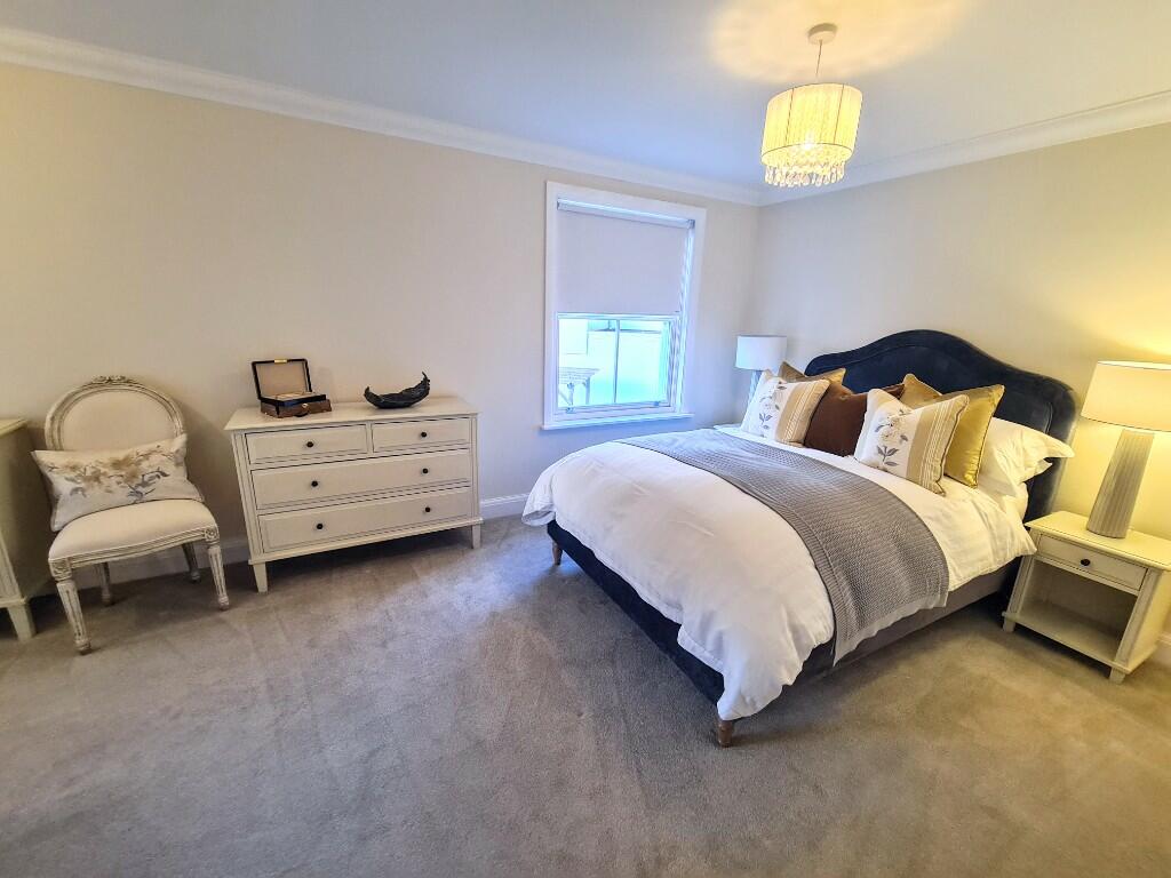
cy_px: 439
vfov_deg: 89.9
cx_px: 586
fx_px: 440
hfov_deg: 106.2
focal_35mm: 13
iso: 160
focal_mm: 2.2
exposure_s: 1/50
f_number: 2.2
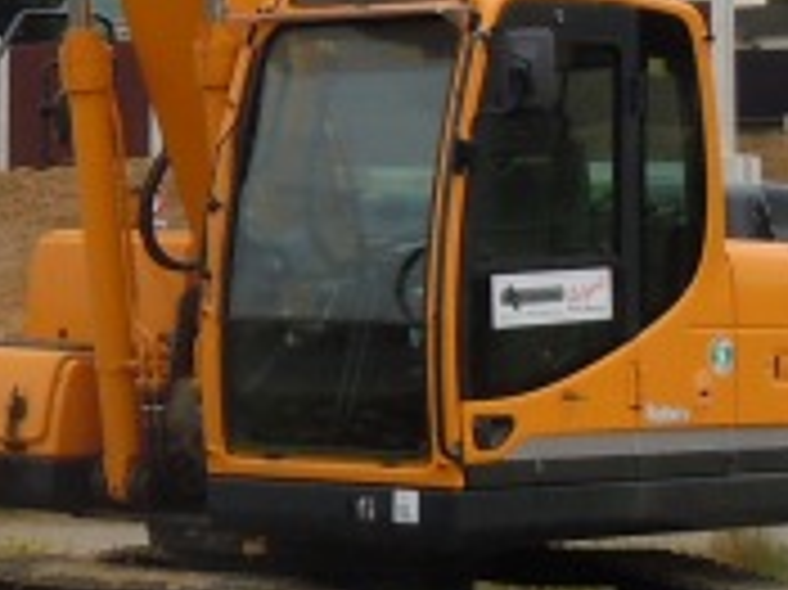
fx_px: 3117
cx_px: 23
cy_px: -23
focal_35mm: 137
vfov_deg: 10.7
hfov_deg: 14.2
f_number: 7
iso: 100
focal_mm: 5.4
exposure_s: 1/250
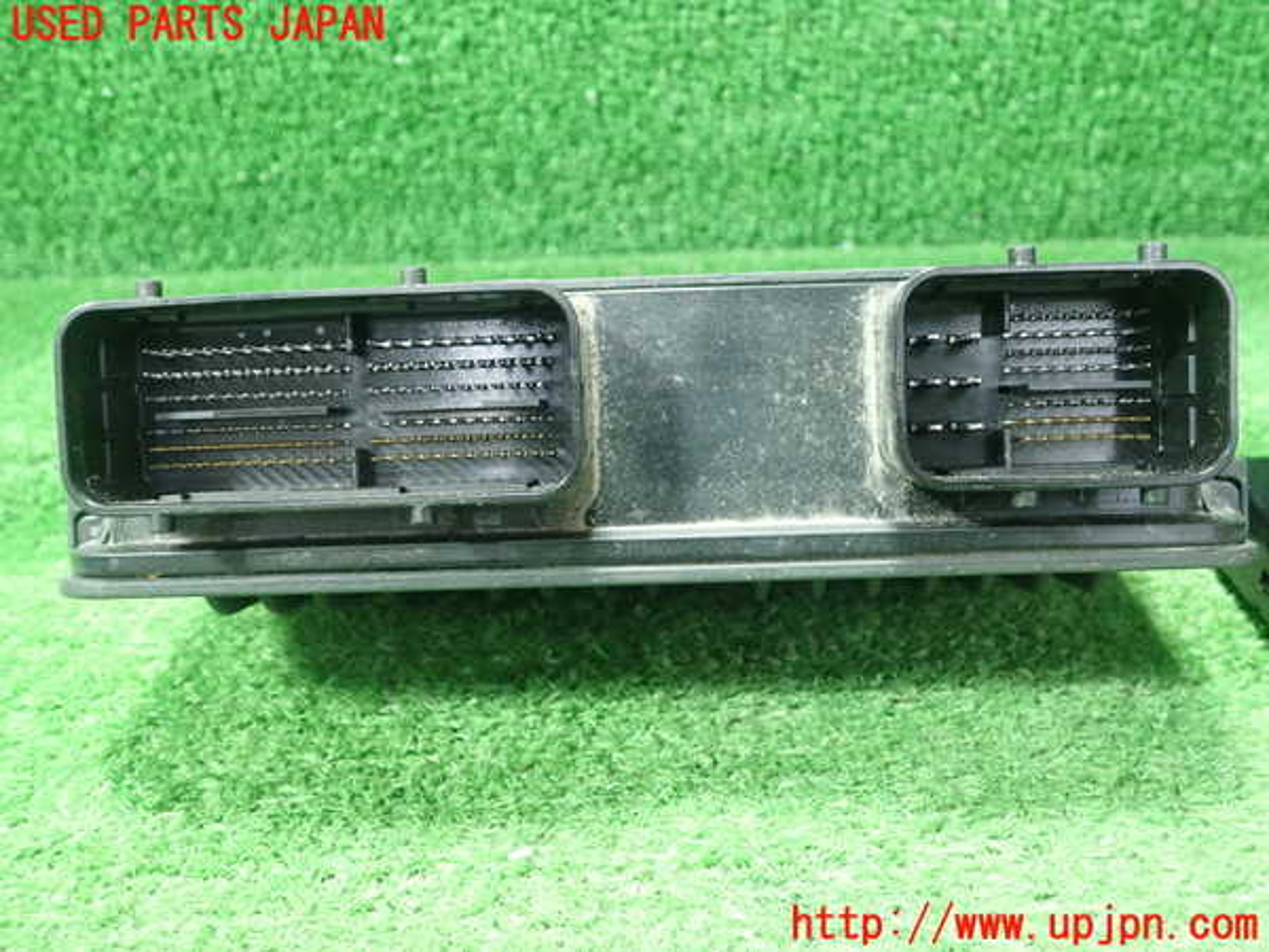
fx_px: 1100
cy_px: 476
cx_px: 634
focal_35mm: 30
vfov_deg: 46.8
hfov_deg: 60.0
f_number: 2.3
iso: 800
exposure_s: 1/50
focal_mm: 5.5
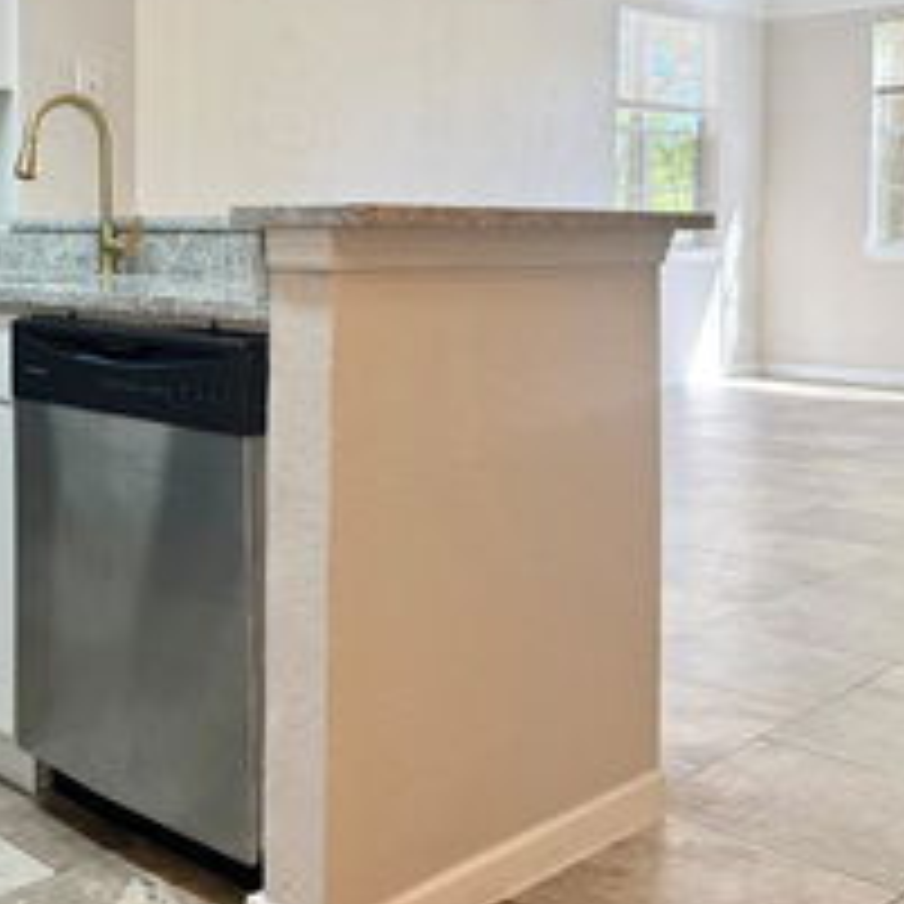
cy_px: 256
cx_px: 223
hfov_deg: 36.6
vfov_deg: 36.9
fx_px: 1330
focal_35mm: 45
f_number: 1.78
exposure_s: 1/230
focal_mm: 6.76
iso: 125
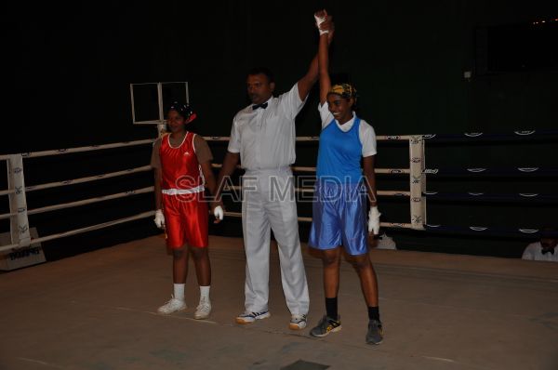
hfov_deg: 41.2
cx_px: 279
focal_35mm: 48
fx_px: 743
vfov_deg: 28.0
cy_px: 185
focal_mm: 32
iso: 200
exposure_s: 1/90
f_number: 5.6
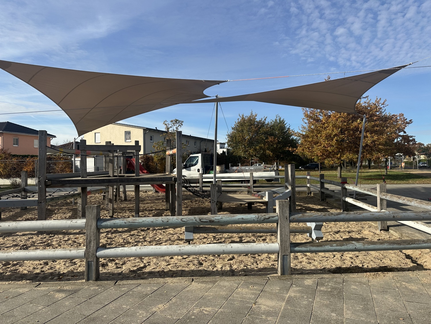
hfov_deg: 71.6
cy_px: 162
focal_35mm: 24
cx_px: 216
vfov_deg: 56.8
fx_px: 299
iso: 80
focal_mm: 6.86
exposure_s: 1/4016
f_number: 1.78
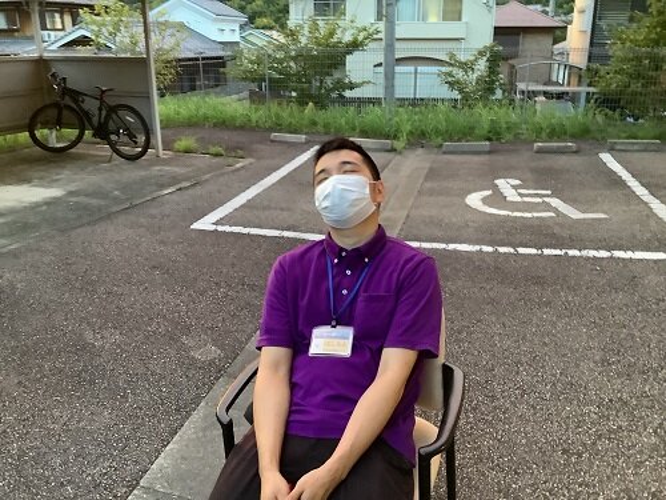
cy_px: 250
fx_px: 596
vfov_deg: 45.4
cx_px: 333
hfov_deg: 58.4
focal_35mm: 31
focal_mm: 3.3
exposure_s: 1/25
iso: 400
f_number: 2.4
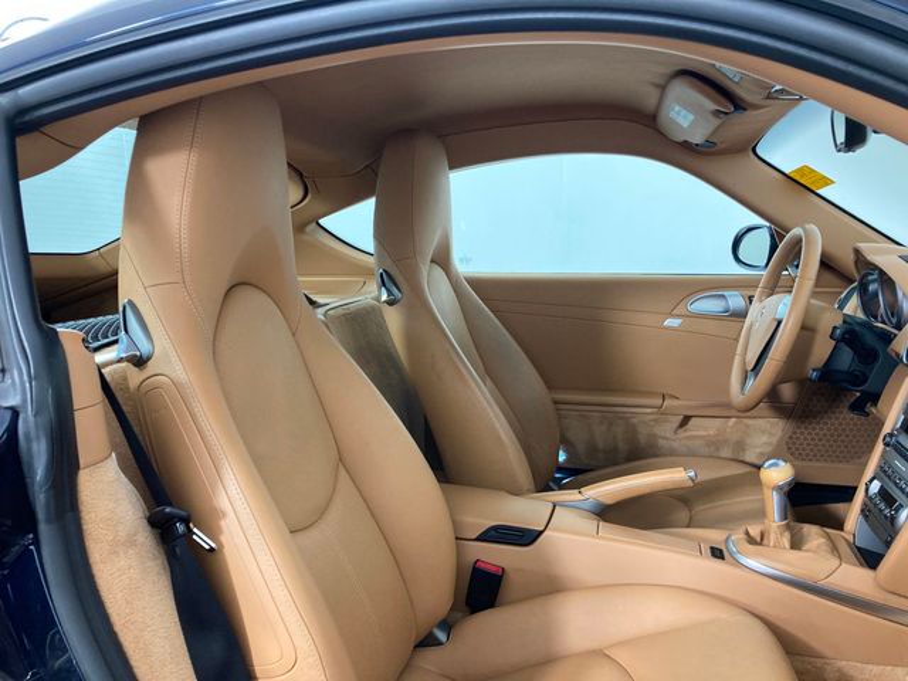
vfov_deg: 49.7
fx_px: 734
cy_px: 340
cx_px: 454
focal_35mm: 28
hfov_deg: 63.4
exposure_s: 1/120
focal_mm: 3.99
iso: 80
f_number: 1.8
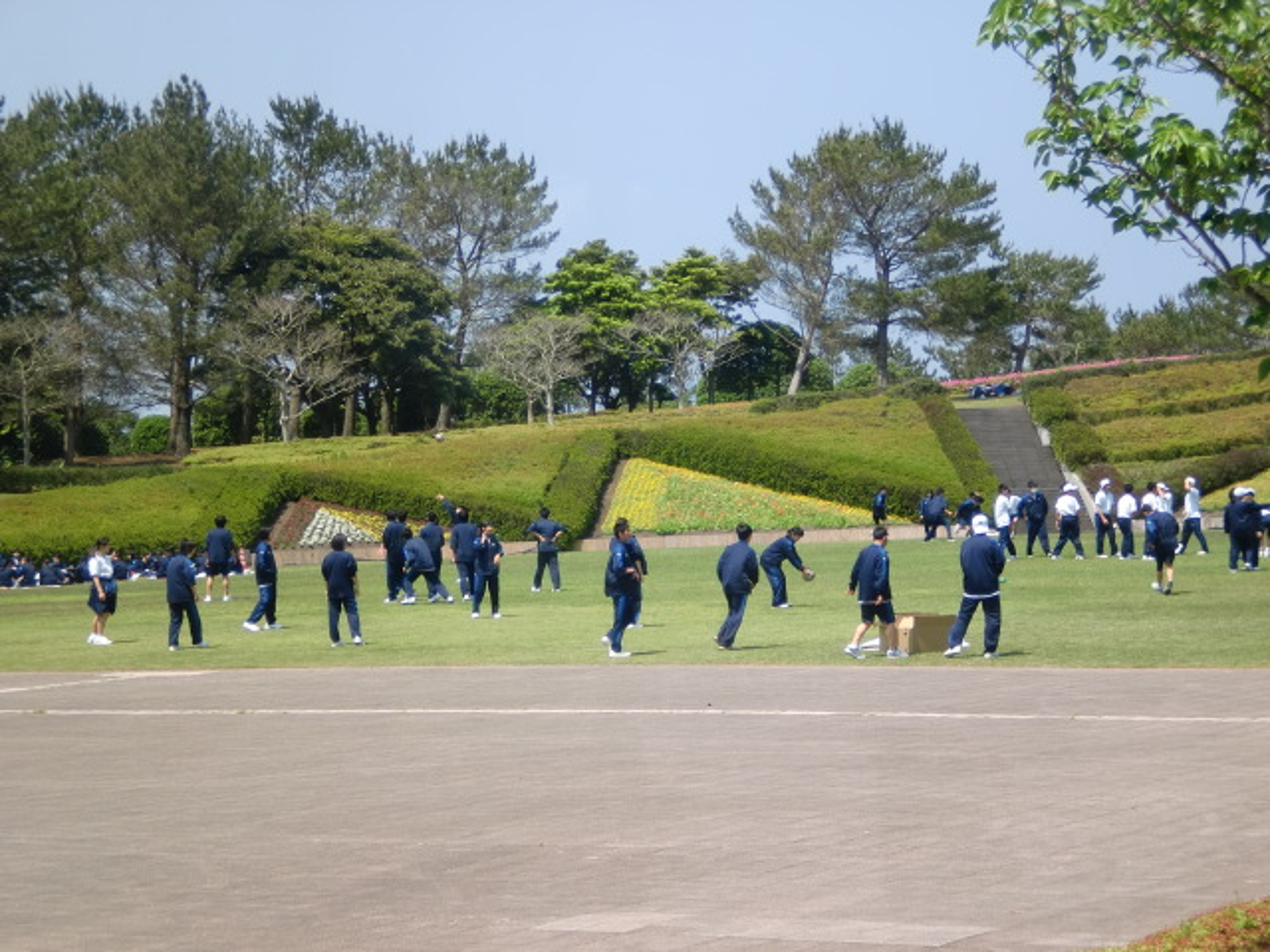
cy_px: 476
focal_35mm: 106
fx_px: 3889
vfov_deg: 14.0
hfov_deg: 18.5
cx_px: 635
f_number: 5.9
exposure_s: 1/125
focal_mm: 18.9
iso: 64
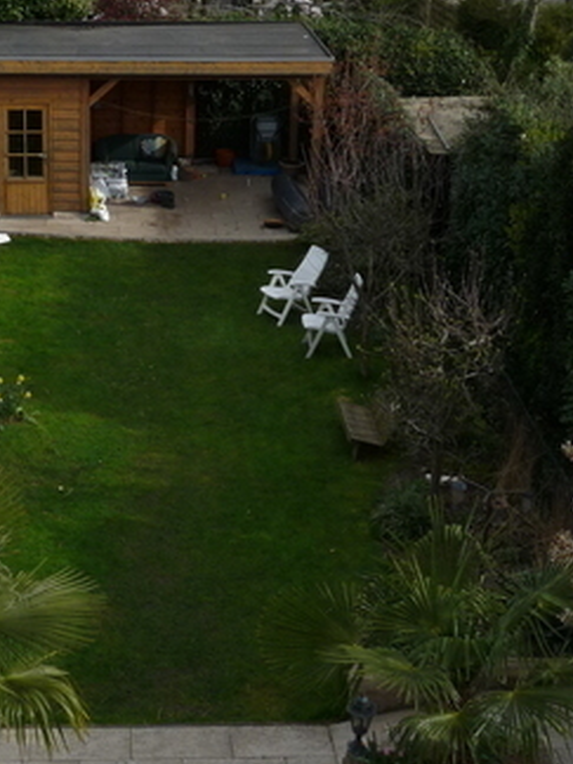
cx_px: 113
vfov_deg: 30.2
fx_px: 1413
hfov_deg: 22.6
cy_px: 314
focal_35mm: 64
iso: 100
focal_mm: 4.8
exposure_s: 1/400
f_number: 5.6
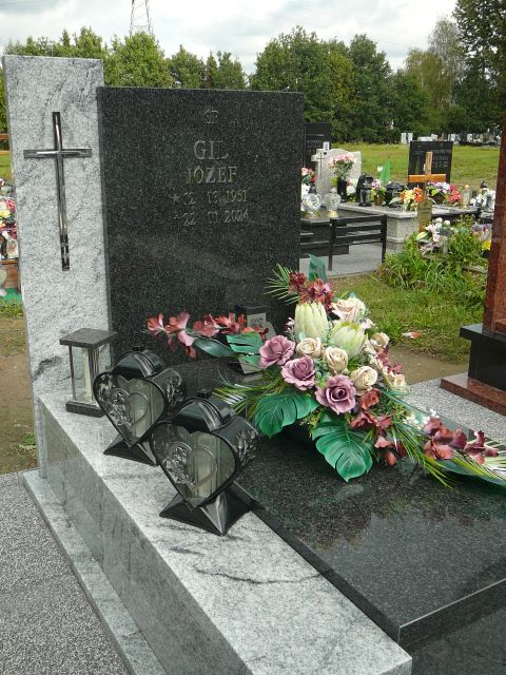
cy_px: 338
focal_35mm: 35
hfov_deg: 40.7
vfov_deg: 52.6
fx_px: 682
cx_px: 253
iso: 80
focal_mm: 5.2
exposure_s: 1/500
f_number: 2.8
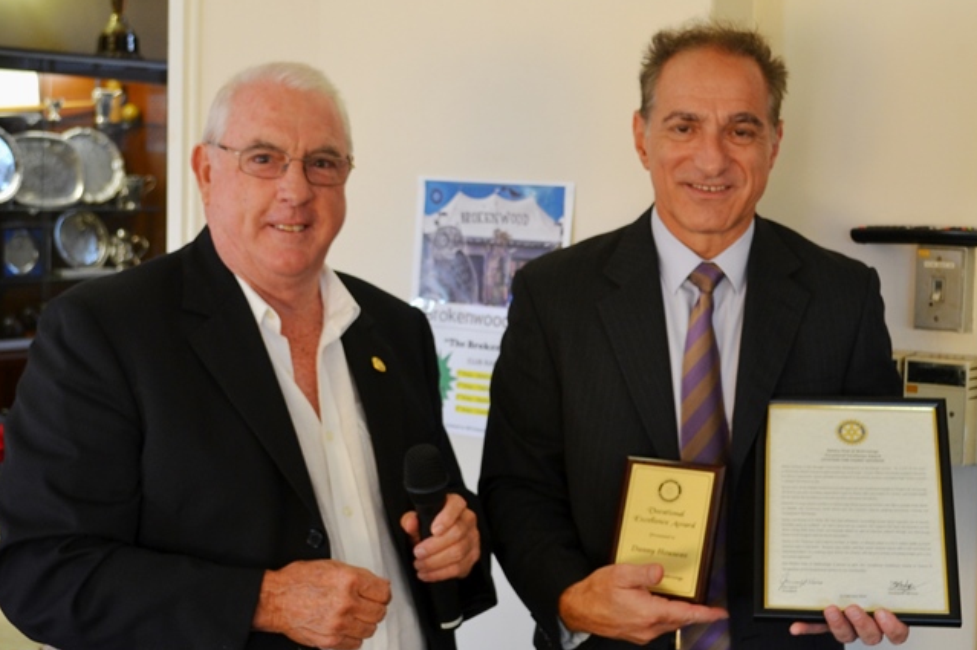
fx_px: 1289
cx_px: 524
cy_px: 336
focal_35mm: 48
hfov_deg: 41.5
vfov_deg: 28.3
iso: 400
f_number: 4.5
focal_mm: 29
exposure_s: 1/25
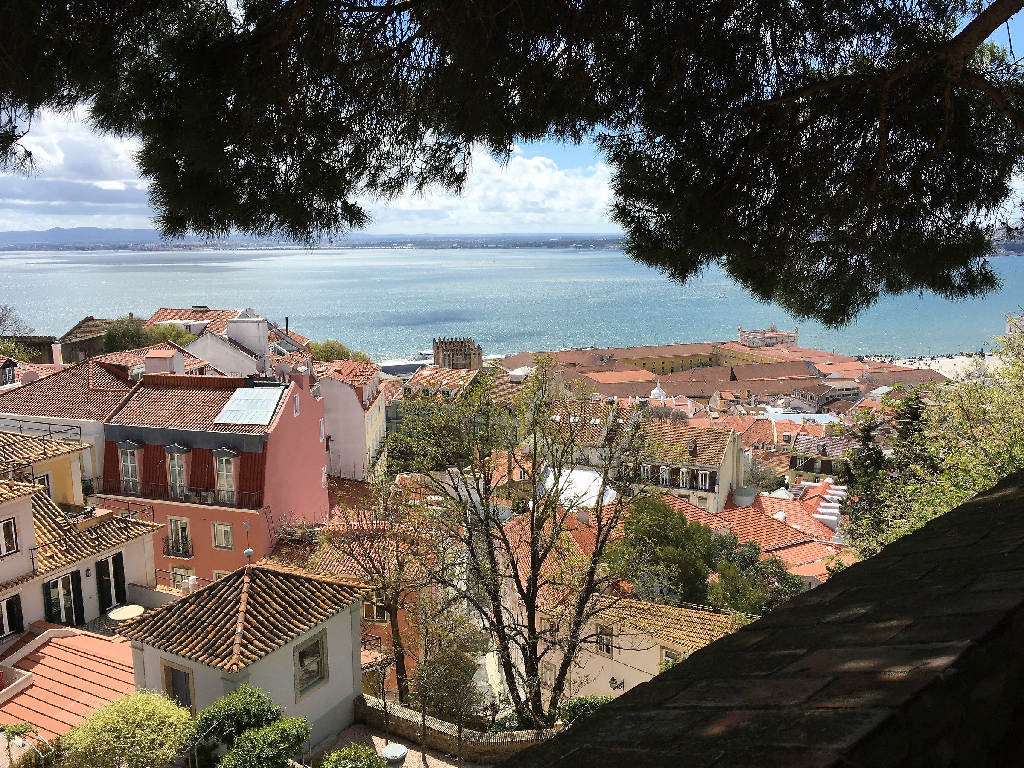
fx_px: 858
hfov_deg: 61.7
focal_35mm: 29
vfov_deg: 48.2
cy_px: 384
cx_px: 512
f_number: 2.2
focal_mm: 4.15
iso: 25
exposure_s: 1/1748
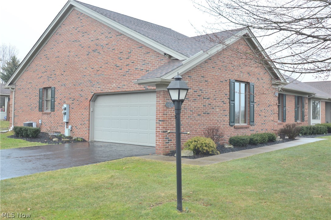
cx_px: 166
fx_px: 331
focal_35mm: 36
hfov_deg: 53.2
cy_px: 110
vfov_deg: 36.8
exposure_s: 1/125
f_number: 5.6
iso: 200
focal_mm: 24
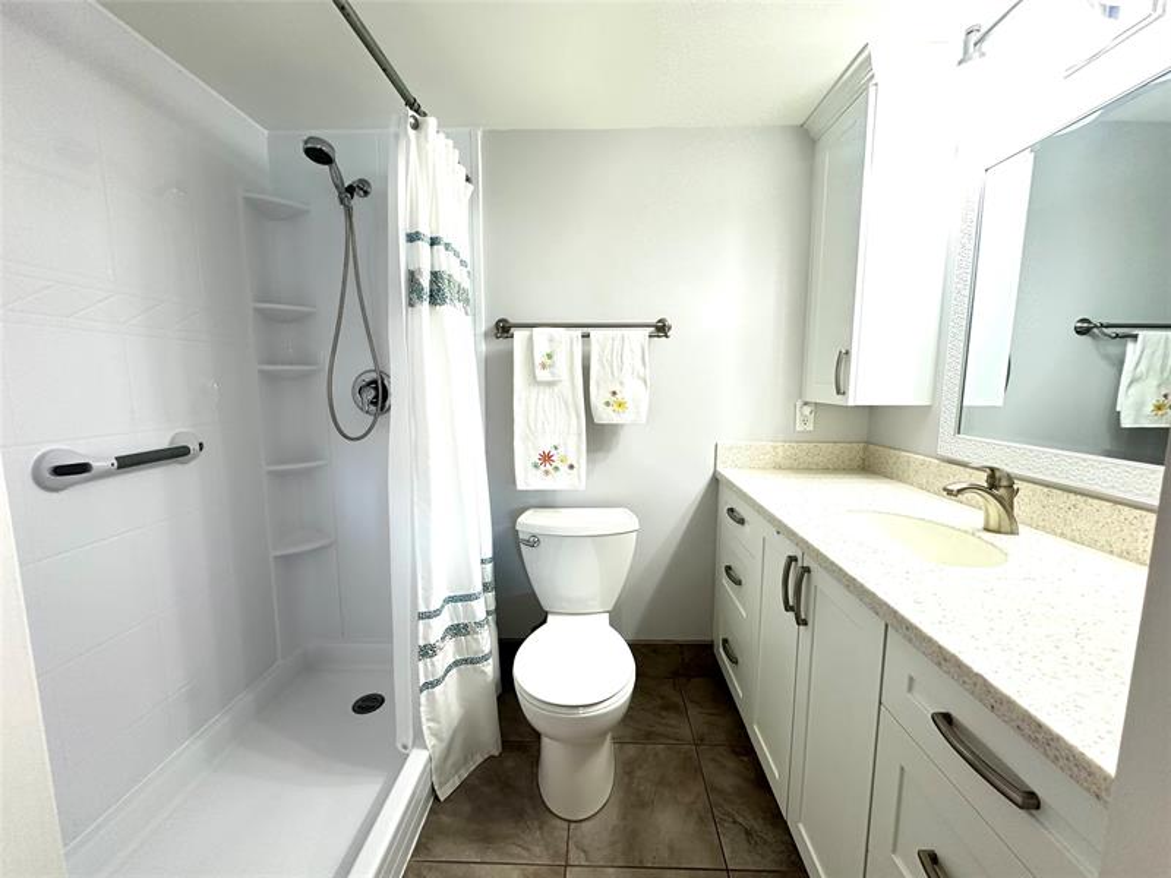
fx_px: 474
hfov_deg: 102.1
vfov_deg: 85.7
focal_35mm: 14
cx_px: 586
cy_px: 439
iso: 250
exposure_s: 1/60
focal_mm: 2.22
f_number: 2.2
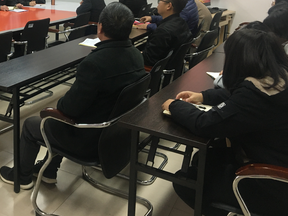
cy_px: 51
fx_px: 374
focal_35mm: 45
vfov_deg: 31.5
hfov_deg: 40.8
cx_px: 71
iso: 160
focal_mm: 4.15
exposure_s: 1/33
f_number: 2.2
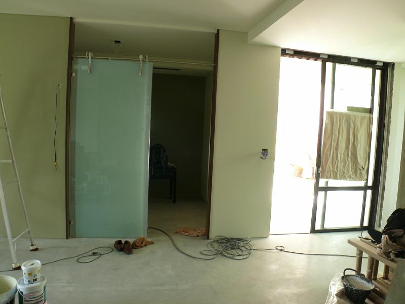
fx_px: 409
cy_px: 152
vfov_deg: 40.7
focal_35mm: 35
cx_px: 202
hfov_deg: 52.6
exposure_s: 1/13
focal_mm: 7.4
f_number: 5
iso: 100
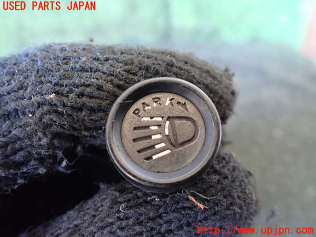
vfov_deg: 46.8
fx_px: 274
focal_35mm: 30
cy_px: 118
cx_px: 158
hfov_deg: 60.0
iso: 800
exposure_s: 1/30
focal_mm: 5.4
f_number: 2.3
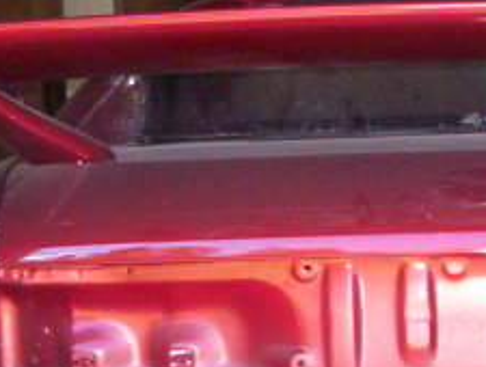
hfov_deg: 13.8
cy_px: 421
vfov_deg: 10.6
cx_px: 594
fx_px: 1943
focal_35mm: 138
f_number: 4.5
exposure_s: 1/69.4
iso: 140
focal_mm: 4.99
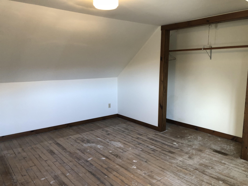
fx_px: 201
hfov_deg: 63.4
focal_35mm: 28
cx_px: 124
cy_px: 93
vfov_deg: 49.7
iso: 40
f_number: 1.8
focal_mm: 4
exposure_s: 1/15
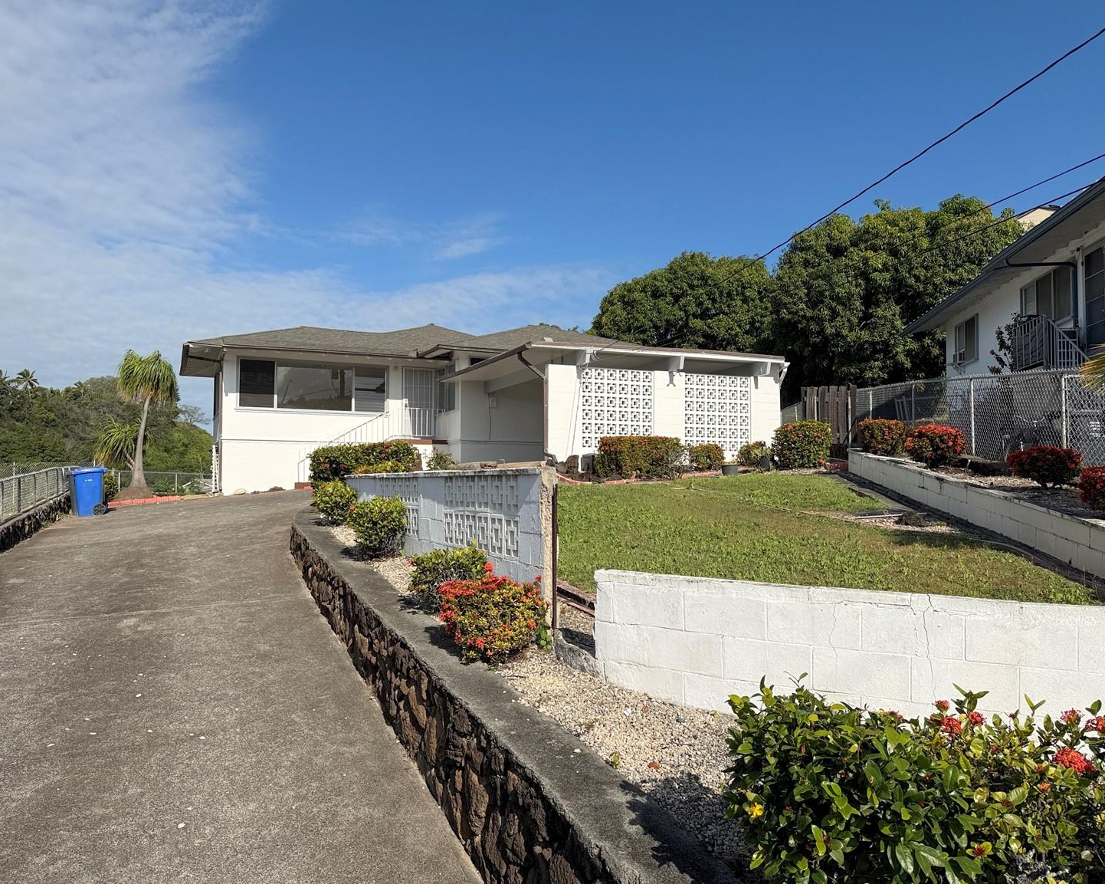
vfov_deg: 54.9
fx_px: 850
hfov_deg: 66.0
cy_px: 449
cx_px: 523
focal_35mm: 26
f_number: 1.78
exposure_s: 1/8130
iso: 80
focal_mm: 6.76
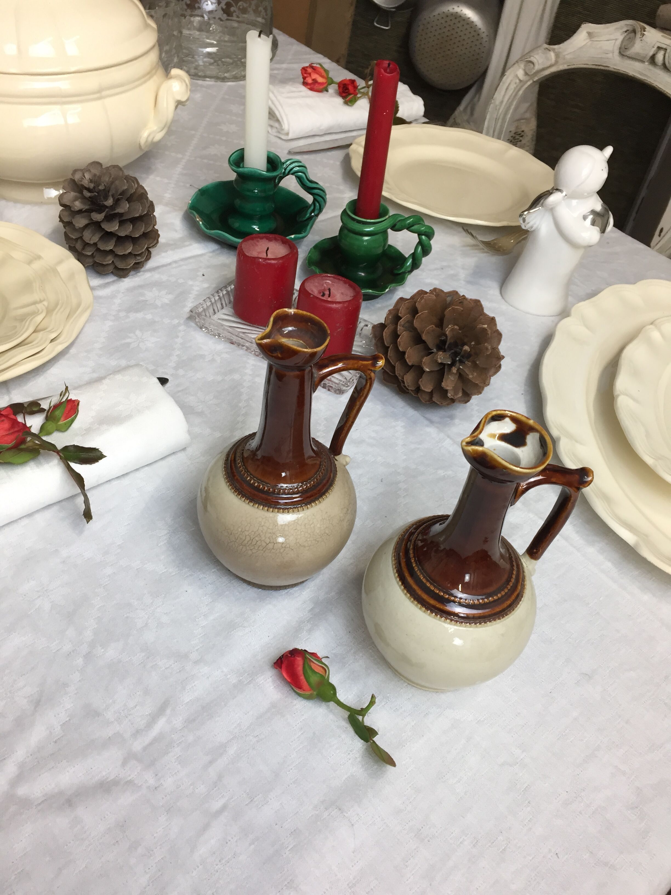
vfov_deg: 61.7
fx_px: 750
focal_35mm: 29
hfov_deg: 48.2
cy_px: 448
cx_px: 336
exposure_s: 1/33
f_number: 2.2
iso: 32
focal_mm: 4.15
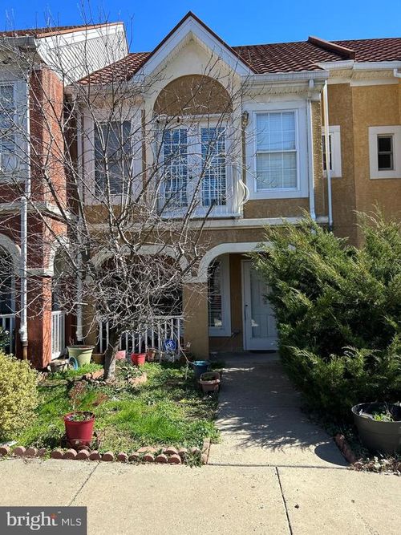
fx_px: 402
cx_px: 200
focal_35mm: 26
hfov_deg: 53.0
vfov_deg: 67.3
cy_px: 268
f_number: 1.5
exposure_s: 1/1751
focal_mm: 5.7
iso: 50
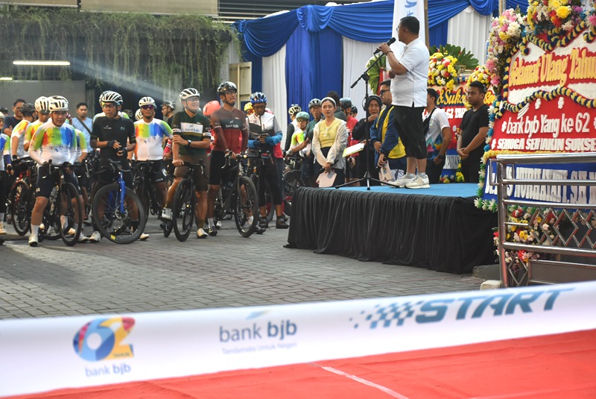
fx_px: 1118
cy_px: 200
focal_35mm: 68
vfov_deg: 20.2
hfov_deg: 29.8
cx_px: 298
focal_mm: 45
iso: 900
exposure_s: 1/60
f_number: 4.5
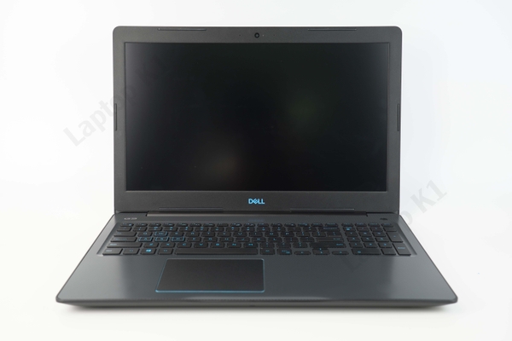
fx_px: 619
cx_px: 256
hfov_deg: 45.0
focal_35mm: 44
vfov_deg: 30.8
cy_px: 170
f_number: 4.5
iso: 100
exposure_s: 1/20
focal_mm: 29
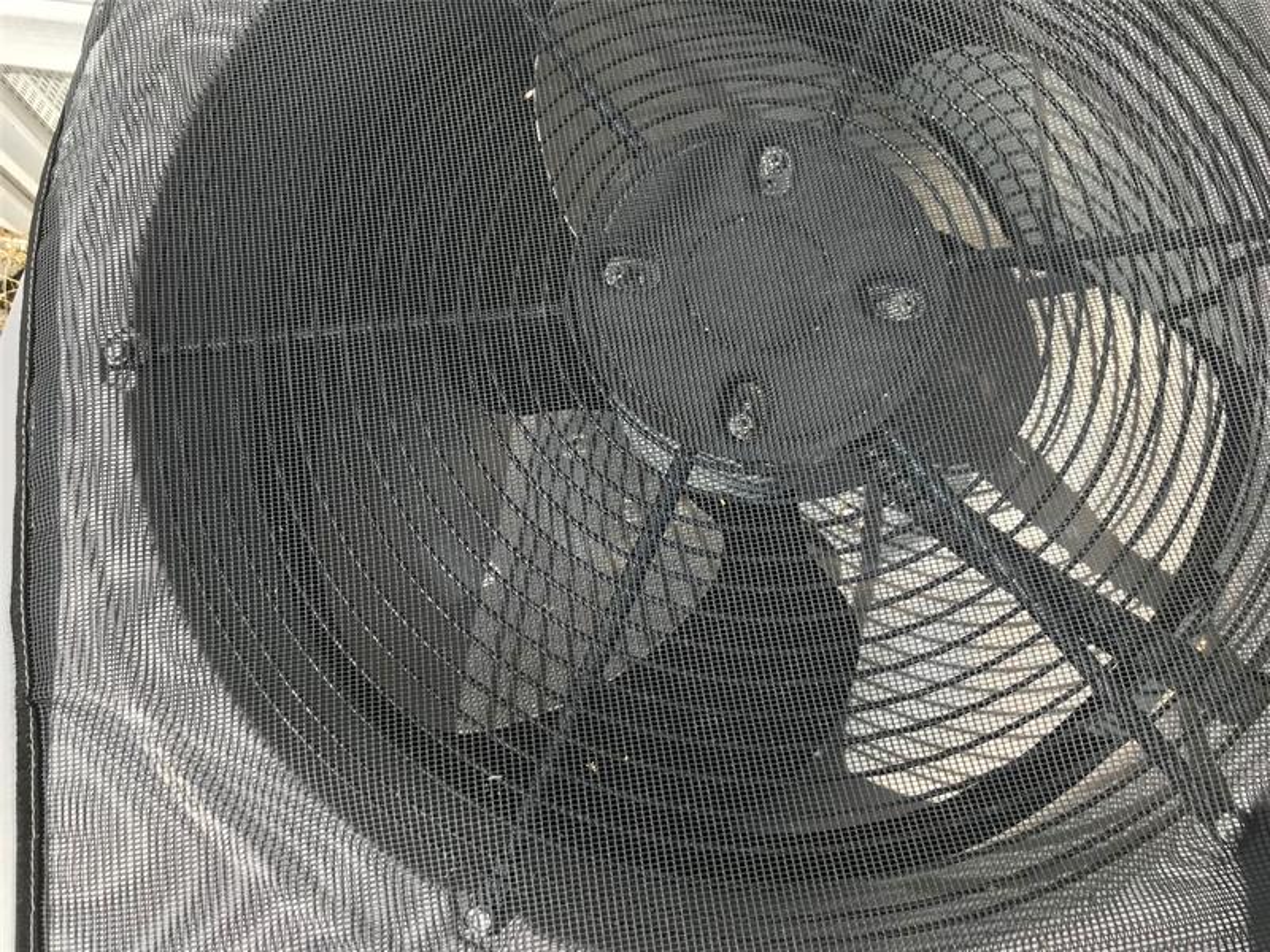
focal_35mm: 28
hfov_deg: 63.4
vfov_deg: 49.7
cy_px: 476
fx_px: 1027
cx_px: 635
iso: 20
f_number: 1.8
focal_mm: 3.99
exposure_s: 1/1198
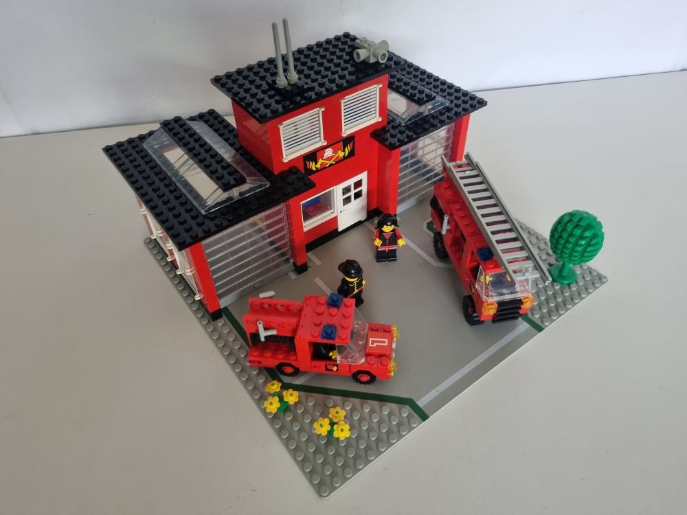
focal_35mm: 26
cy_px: 258
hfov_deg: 67.3
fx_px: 516
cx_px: 344
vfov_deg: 53.1
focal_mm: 5.4
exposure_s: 1/50
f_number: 1.8
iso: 320
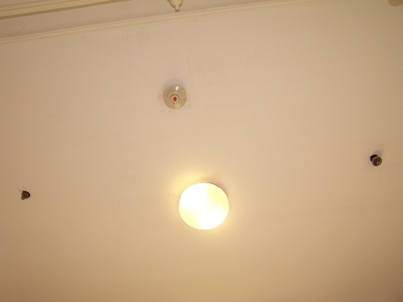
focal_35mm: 38
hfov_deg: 49.0
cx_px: 202
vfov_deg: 37.7
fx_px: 442
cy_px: 151
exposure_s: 1/60
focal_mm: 6.3
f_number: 2.8
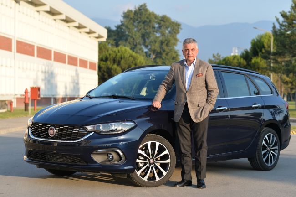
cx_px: 148
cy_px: 98
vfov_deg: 16.0
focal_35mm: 85
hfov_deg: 23.9
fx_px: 698
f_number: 4.5
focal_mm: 85
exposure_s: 1/320
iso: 100
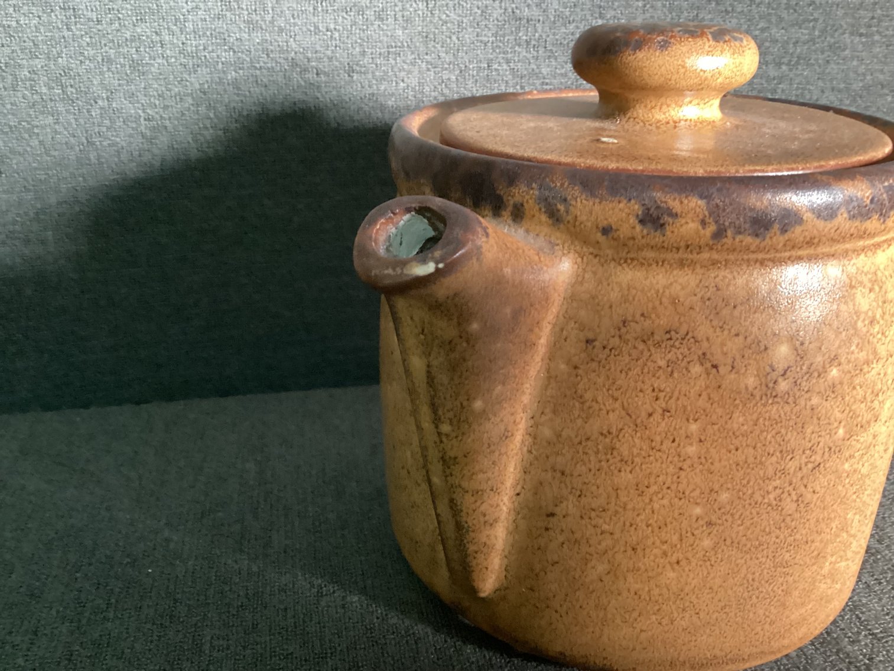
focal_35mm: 31
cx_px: 447
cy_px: 336
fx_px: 801
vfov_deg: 45.4
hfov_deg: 58.3
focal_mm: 3.3
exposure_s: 1/24
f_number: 2.4
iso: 640
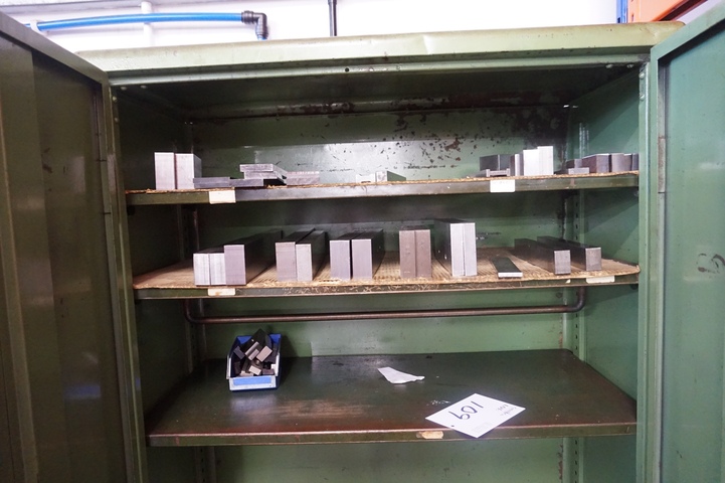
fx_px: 483
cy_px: 242
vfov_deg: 53.1
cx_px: 362
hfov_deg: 73.8
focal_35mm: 24
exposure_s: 1/30
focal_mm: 16
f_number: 3.5
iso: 3200
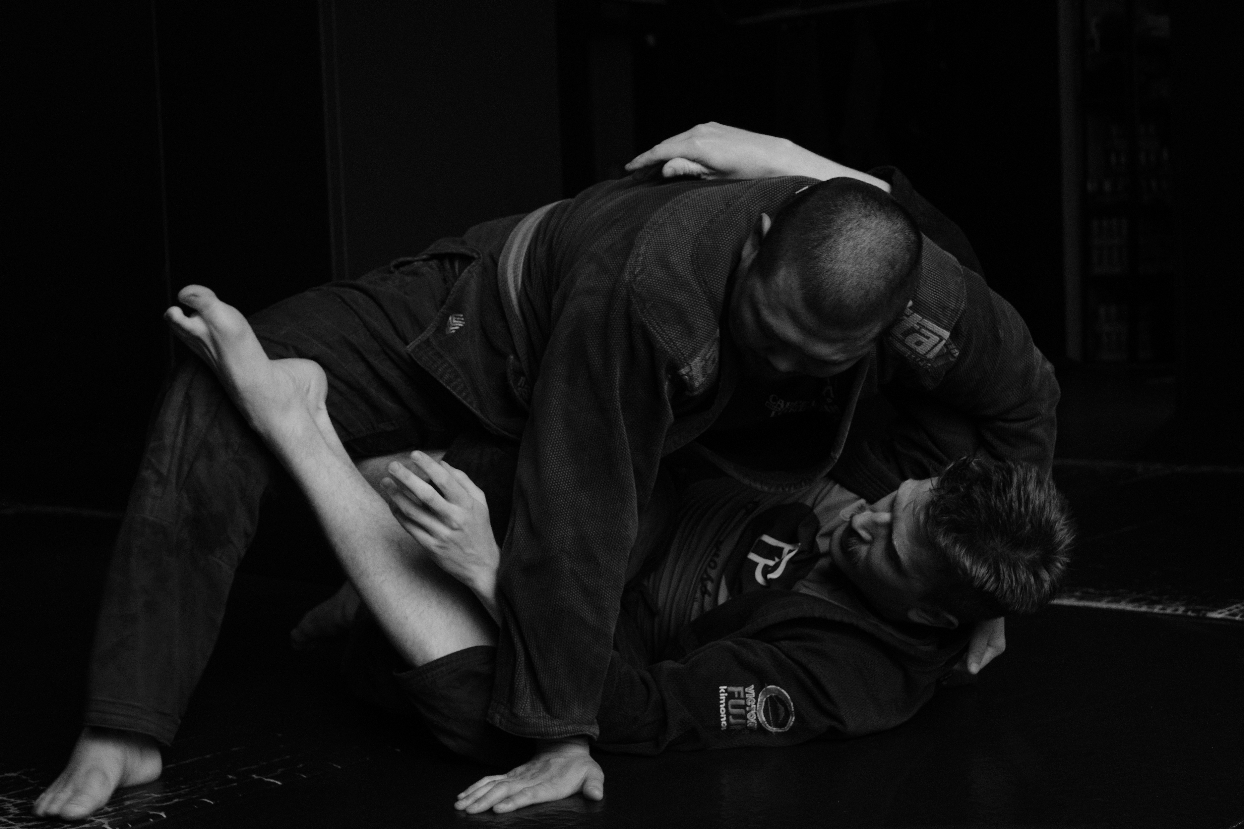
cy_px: 414
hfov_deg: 37.5
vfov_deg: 25.5
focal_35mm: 53
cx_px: 622
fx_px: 1831
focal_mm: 35
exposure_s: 1/180
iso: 1250
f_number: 4.5
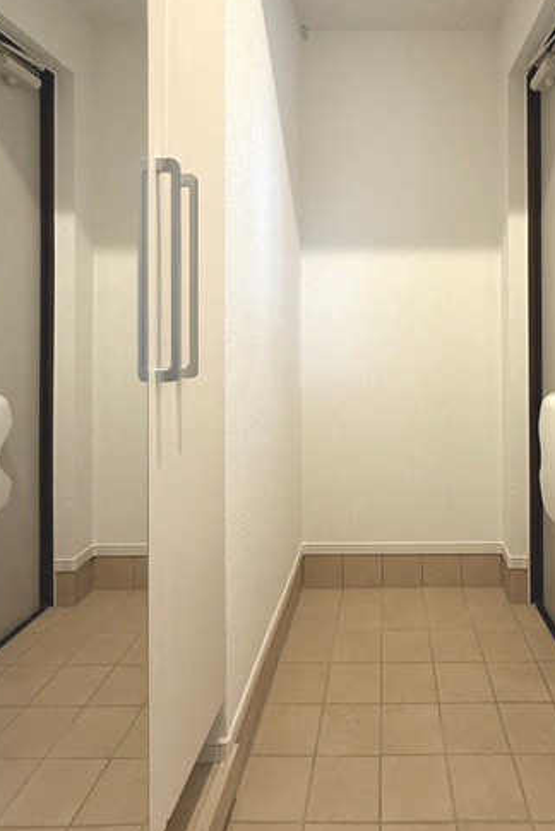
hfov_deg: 57.8
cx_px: 385
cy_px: 329
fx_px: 485
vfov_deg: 80.1
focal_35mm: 21
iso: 320
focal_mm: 2.22
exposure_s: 1/50
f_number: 2.2
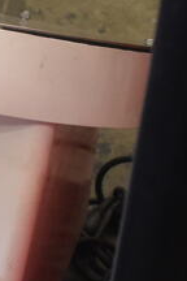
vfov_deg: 17.9
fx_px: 888
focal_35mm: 114
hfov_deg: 11.1
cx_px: -157
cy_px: 144
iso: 1000
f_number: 3.5
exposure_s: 1/125
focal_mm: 18
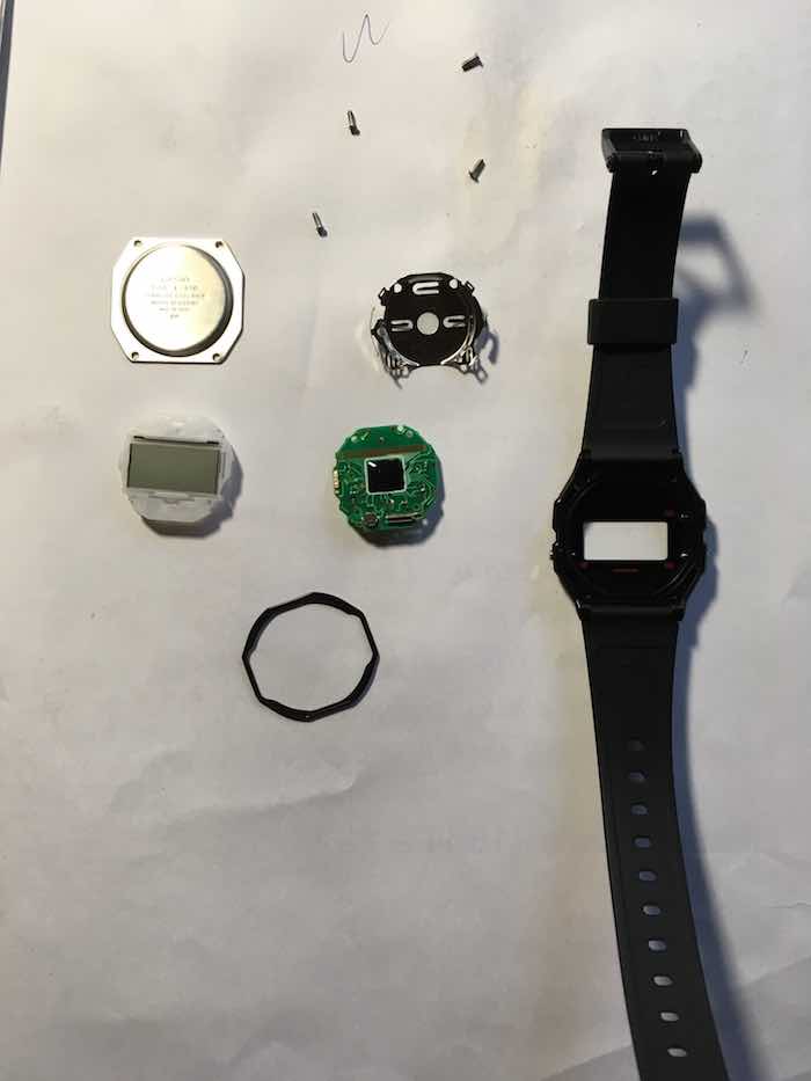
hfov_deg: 48.2
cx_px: 406
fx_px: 906
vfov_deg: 61.7
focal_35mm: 29
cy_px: 540
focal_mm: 4.15
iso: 32
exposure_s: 1/33
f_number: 2.2
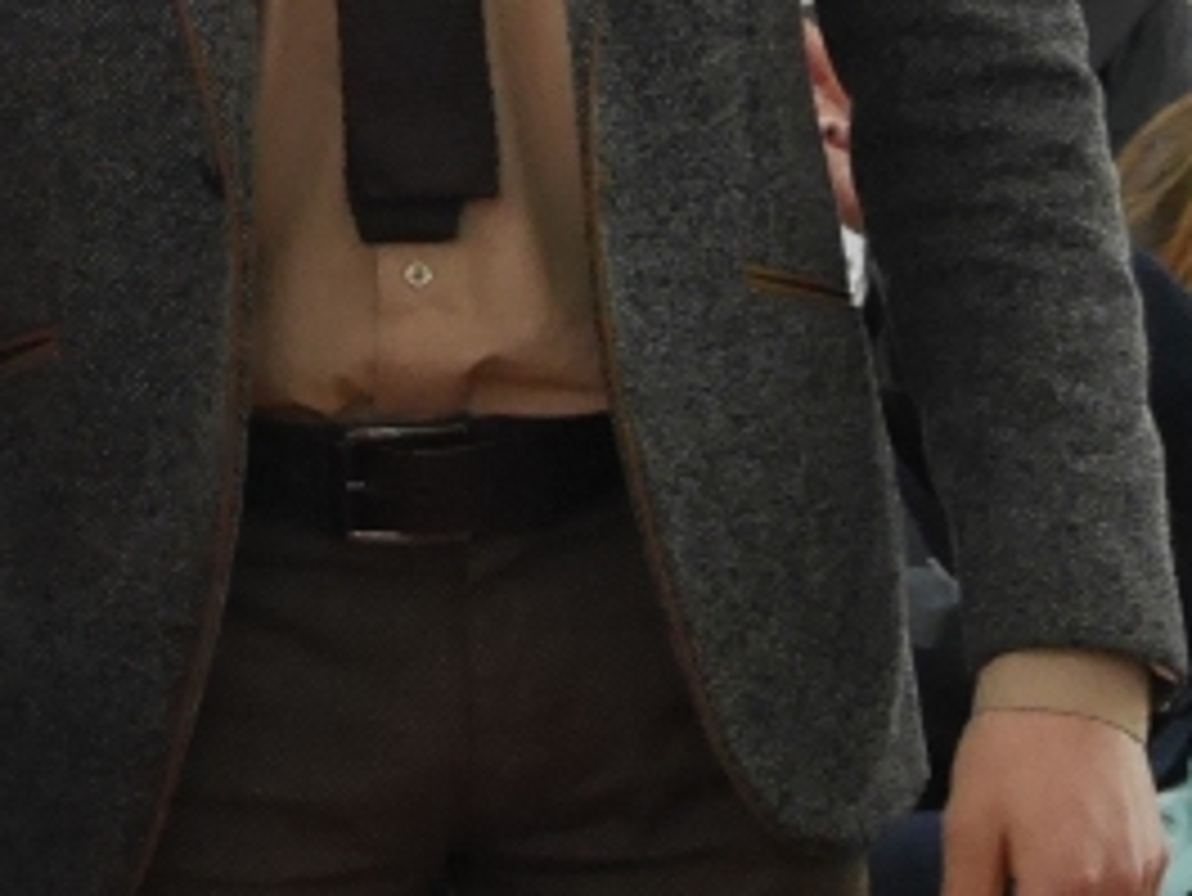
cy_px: -81
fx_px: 8819
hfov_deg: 7.6
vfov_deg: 5.8
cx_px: -758
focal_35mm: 256
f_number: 4.4
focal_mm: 30
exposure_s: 1/60
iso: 2500
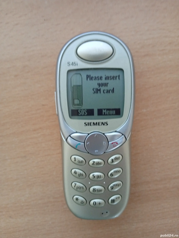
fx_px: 186
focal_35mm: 27
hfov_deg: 51.5
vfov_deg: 65.2
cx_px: 90
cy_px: 119
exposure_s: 1/20
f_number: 1.8
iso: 1166
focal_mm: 3.98
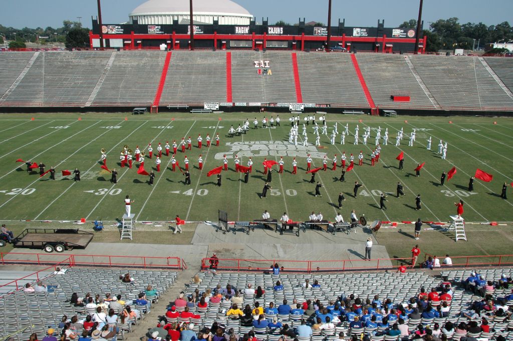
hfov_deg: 62.0
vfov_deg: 43.5
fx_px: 427
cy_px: 170
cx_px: 256
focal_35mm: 30
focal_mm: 20
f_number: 10
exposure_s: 1/400
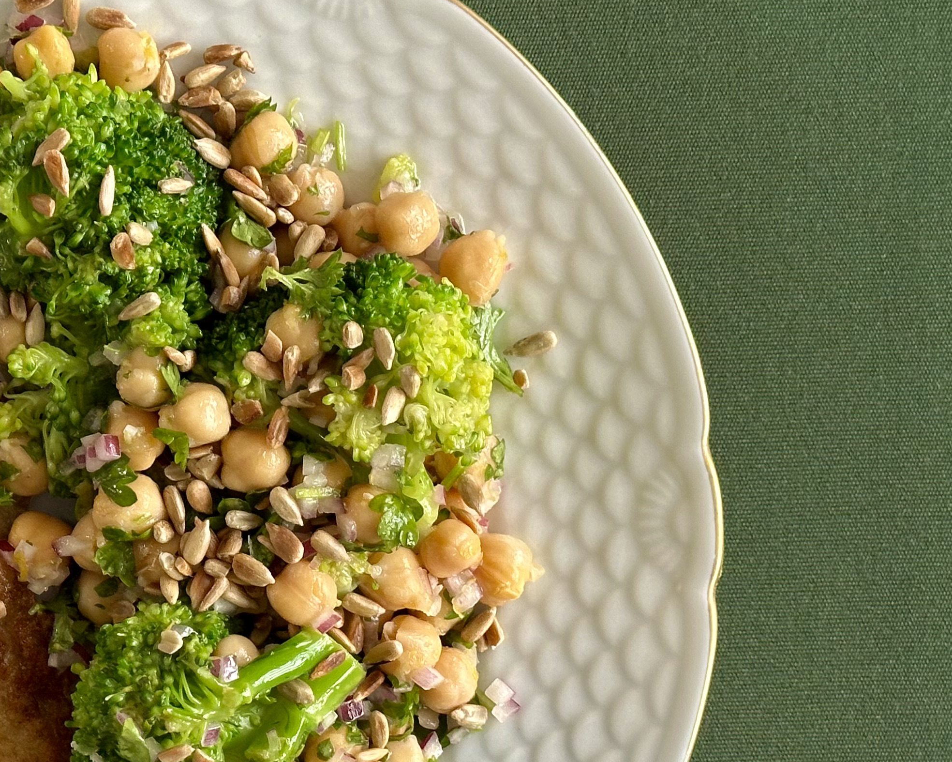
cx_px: 46
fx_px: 2705
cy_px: 551
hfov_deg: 19.5
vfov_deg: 16.0
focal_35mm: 96
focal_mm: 6.86
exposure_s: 1/50
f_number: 1.78
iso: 100
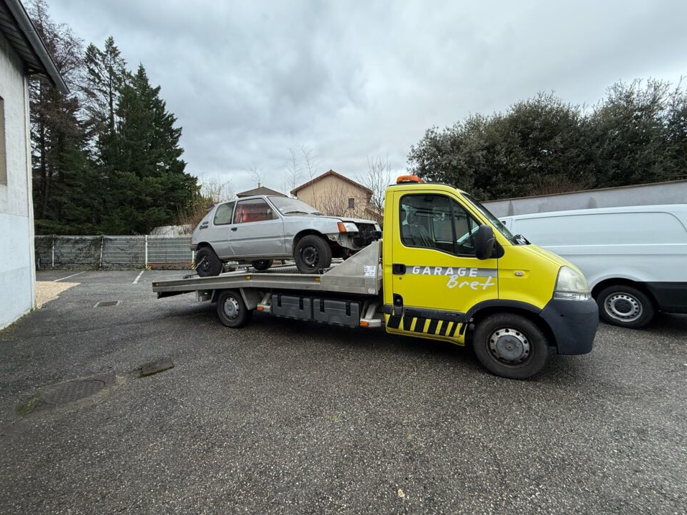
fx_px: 298
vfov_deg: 81.7
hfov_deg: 98.2
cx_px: 349
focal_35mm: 15
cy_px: 241
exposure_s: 1/99
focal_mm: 2.22
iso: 100
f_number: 2.2
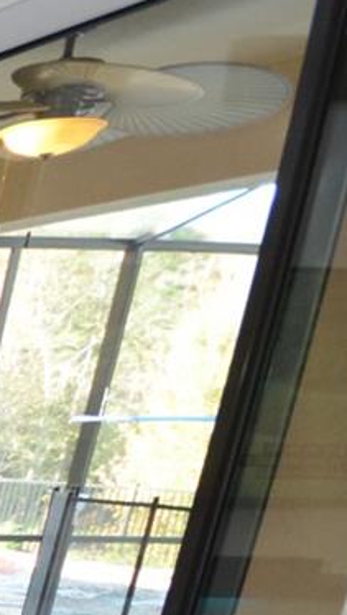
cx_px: -955
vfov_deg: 27.2
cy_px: 761
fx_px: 1093
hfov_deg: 8.8
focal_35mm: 67
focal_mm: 10
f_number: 4
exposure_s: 1/60
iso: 800
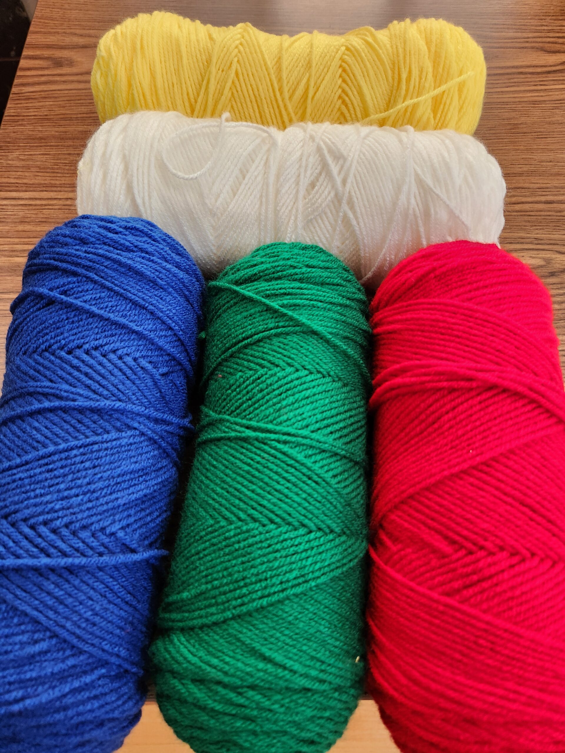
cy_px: 376
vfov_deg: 73.9
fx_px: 501
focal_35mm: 23
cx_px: 282
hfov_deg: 58.9
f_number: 1.8
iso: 160
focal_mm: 5.4
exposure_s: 1/120
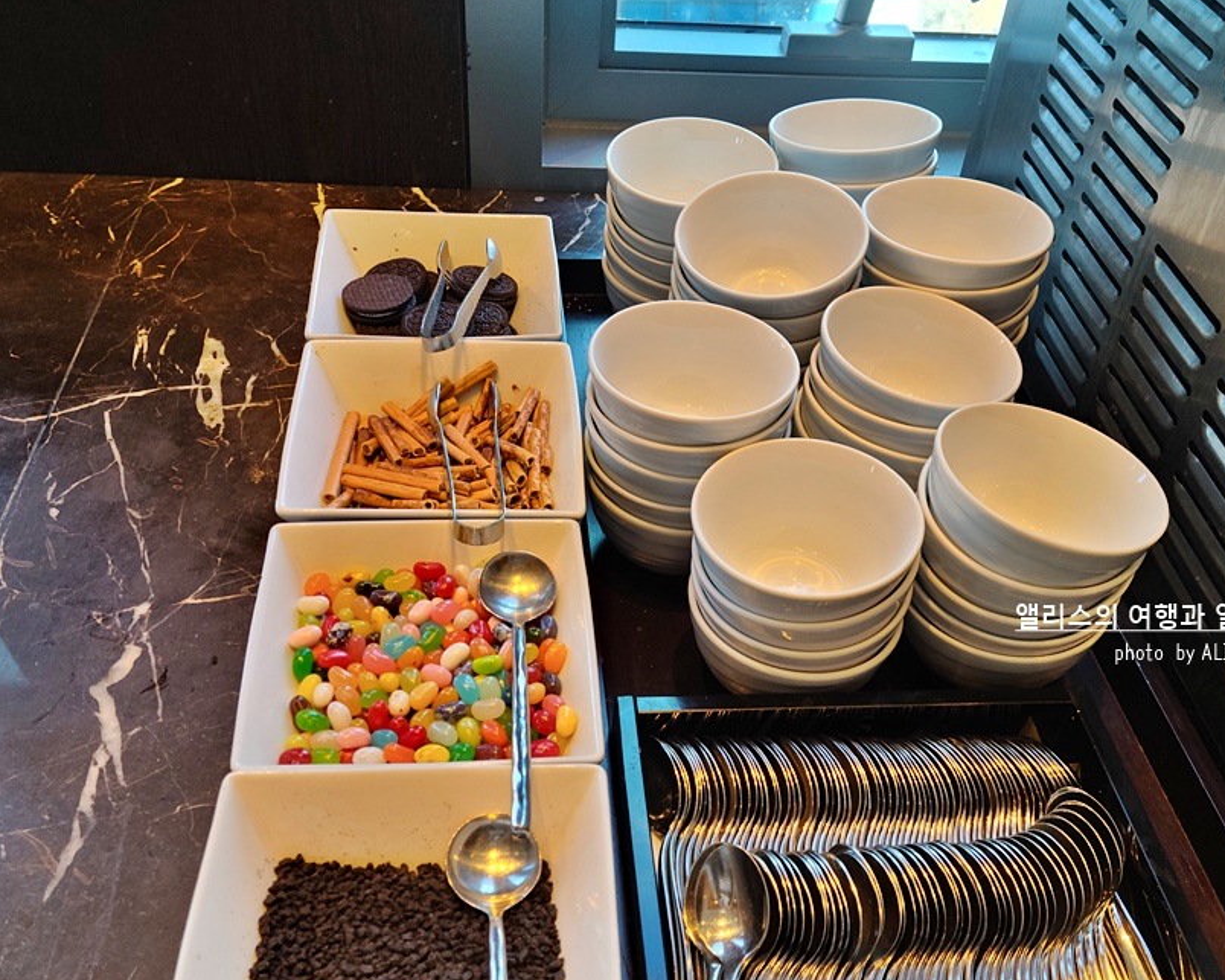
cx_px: 614
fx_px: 1233
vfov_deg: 43.3
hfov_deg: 52.8
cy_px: 556
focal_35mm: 34
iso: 100
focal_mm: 5.9
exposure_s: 1/59
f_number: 2
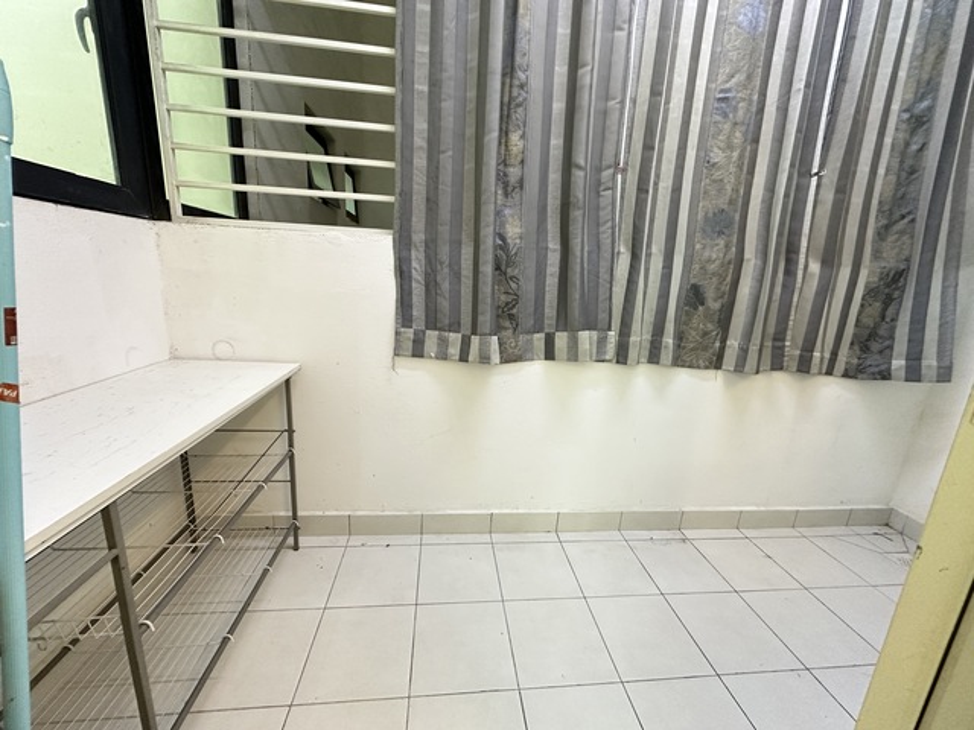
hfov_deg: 102.1
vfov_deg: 85.7
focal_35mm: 14
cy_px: 365
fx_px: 394
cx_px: 487
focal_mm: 2.22
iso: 400
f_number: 2.2
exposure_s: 1/60
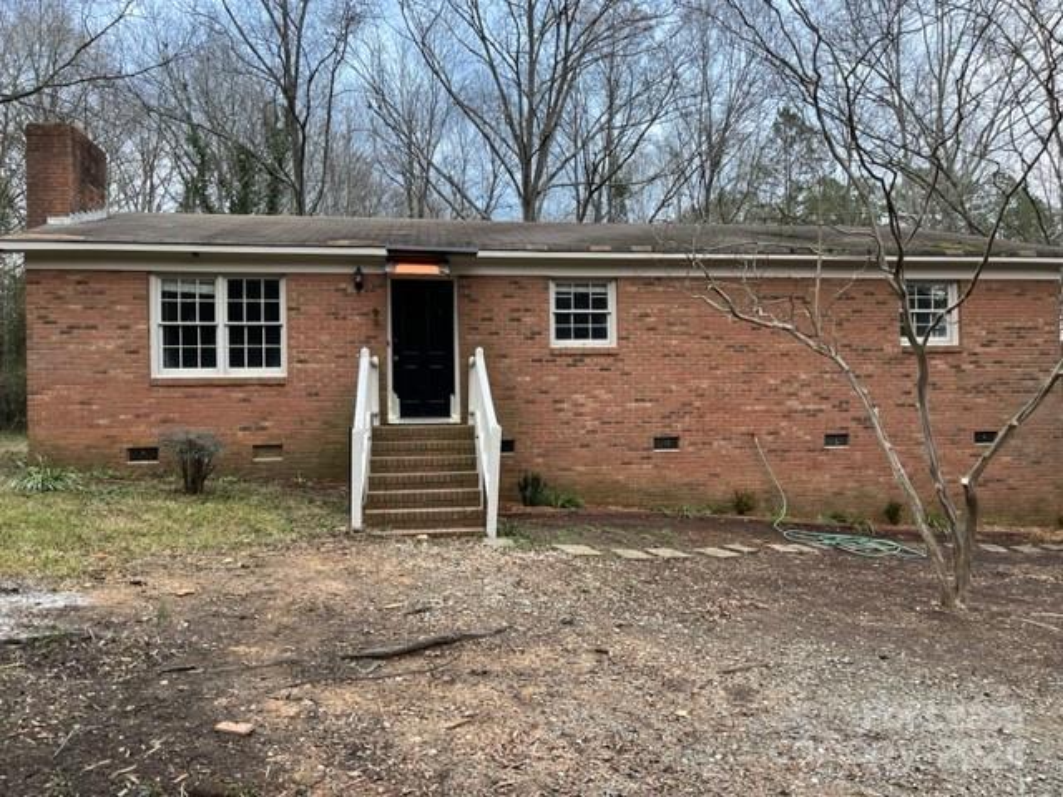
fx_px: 798
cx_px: 532
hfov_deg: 67.3
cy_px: 398
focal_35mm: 26
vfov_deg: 53.1
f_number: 1.6
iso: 80
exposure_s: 1/121
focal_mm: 5.1
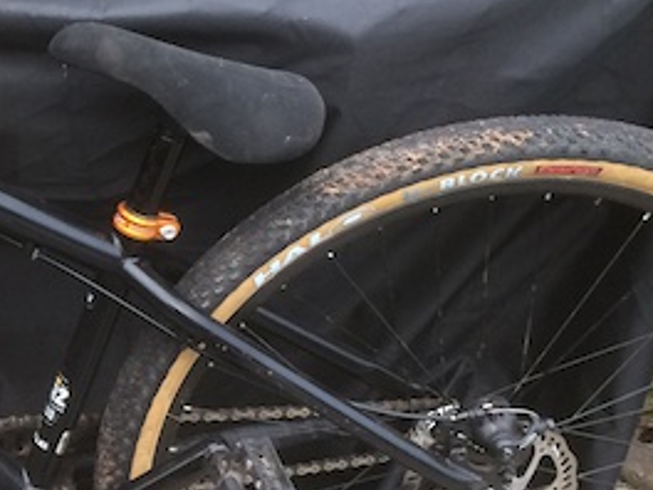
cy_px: 297
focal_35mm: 88
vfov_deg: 16.8
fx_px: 1660
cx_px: -111
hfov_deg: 20.9
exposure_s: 1/33
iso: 50
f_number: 2.2
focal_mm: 4.15
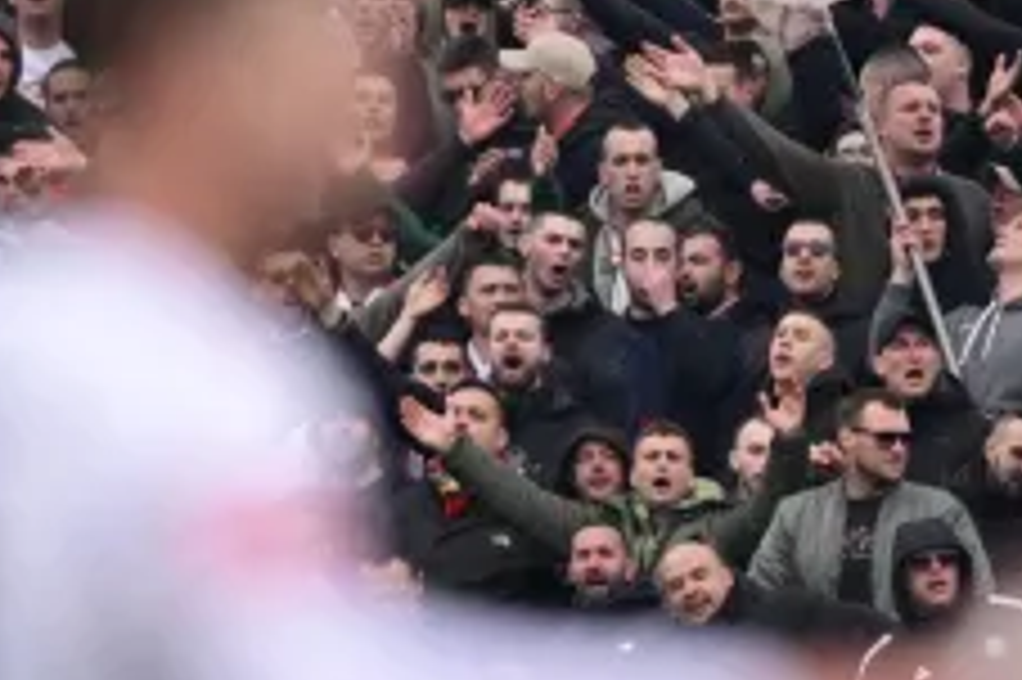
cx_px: 824
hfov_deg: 1.5
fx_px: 38041
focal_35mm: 1341
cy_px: -286
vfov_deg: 1.0
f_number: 2.8
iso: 1600
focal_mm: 400
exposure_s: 1/2000
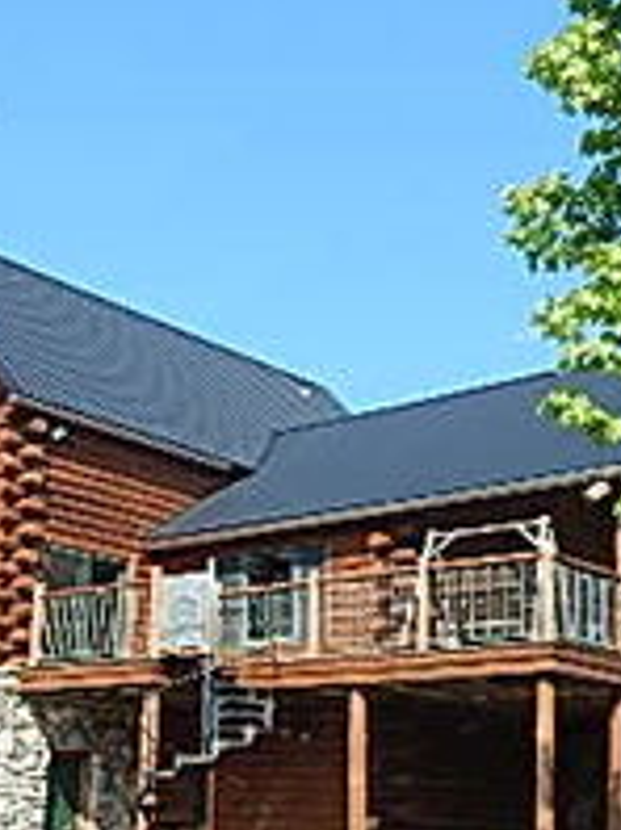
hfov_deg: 25.5
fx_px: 1366
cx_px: 218
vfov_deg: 33.1
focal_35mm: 57
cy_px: 633
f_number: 3
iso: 125
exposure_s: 1/1000
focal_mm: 4
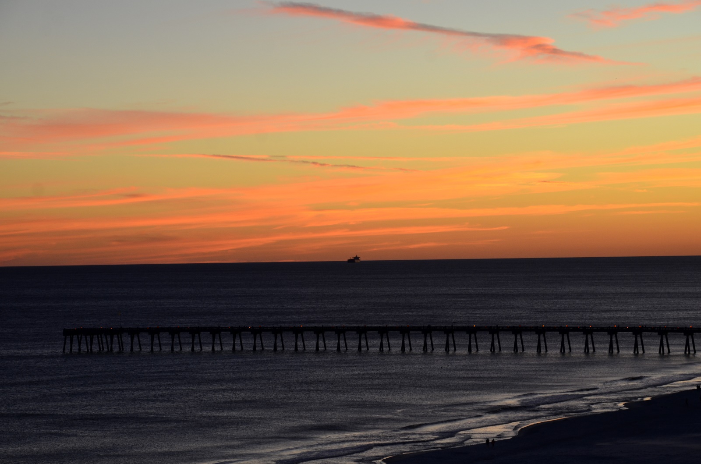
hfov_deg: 17.1
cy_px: 232
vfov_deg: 11.4
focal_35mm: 120
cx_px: 350
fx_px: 2331
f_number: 6.3
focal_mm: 80
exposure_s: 1/40
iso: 250
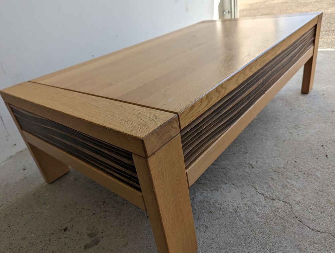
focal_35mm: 24
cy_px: 126
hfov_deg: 71.5
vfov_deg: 56.9
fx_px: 233
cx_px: 168
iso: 34
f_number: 1.85
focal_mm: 6.81
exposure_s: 1/488
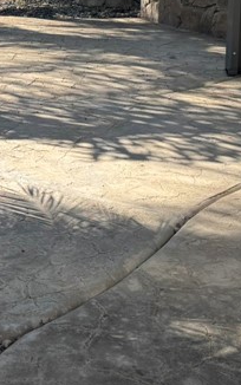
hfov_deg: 16.0
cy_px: -6
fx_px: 840
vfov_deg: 24.6
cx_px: 0
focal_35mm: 80
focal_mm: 6.76
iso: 80
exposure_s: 1/1818
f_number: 1.78
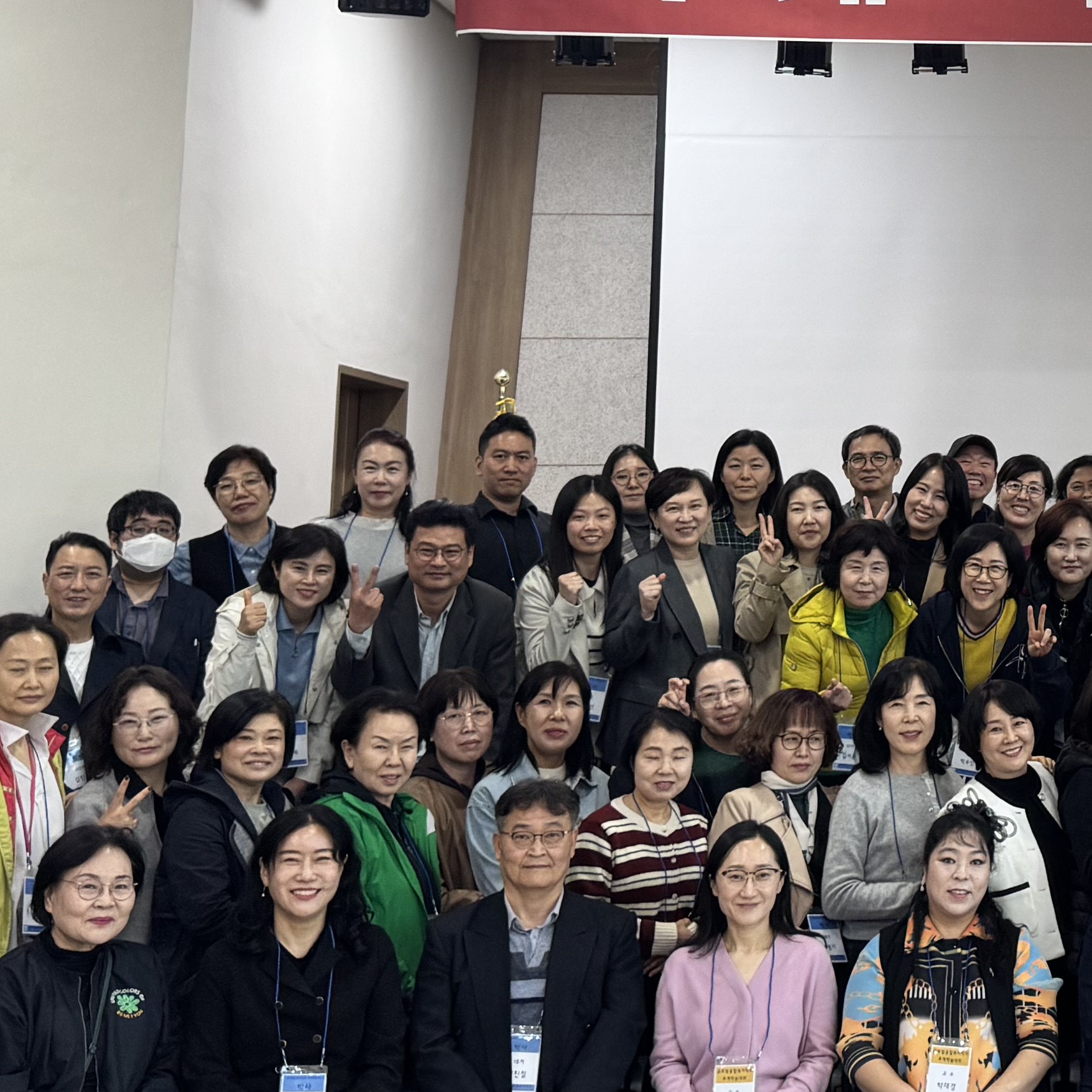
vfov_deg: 24.6
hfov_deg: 23.2
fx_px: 2463
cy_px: 228
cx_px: 1260
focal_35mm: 69
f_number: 1.78
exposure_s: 1/60
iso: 125
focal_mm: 6.76
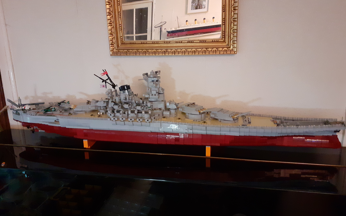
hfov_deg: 64.6
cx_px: 174
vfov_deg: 43.1
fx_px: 273
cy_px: 102
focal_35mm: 29
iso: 500
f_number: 1.9
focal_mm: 3.6
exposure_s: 1/20
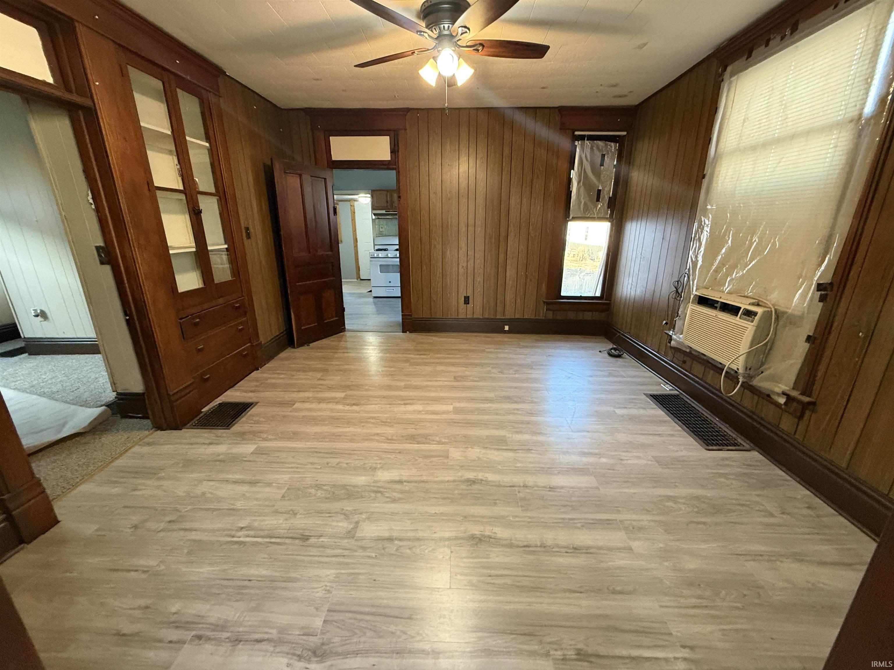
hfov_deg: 102.1
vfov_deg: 85.7
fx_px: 362
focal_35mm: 14
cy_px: 335
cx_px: 447
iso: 500
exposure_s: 1/60
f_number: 2.2
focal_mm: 2.22
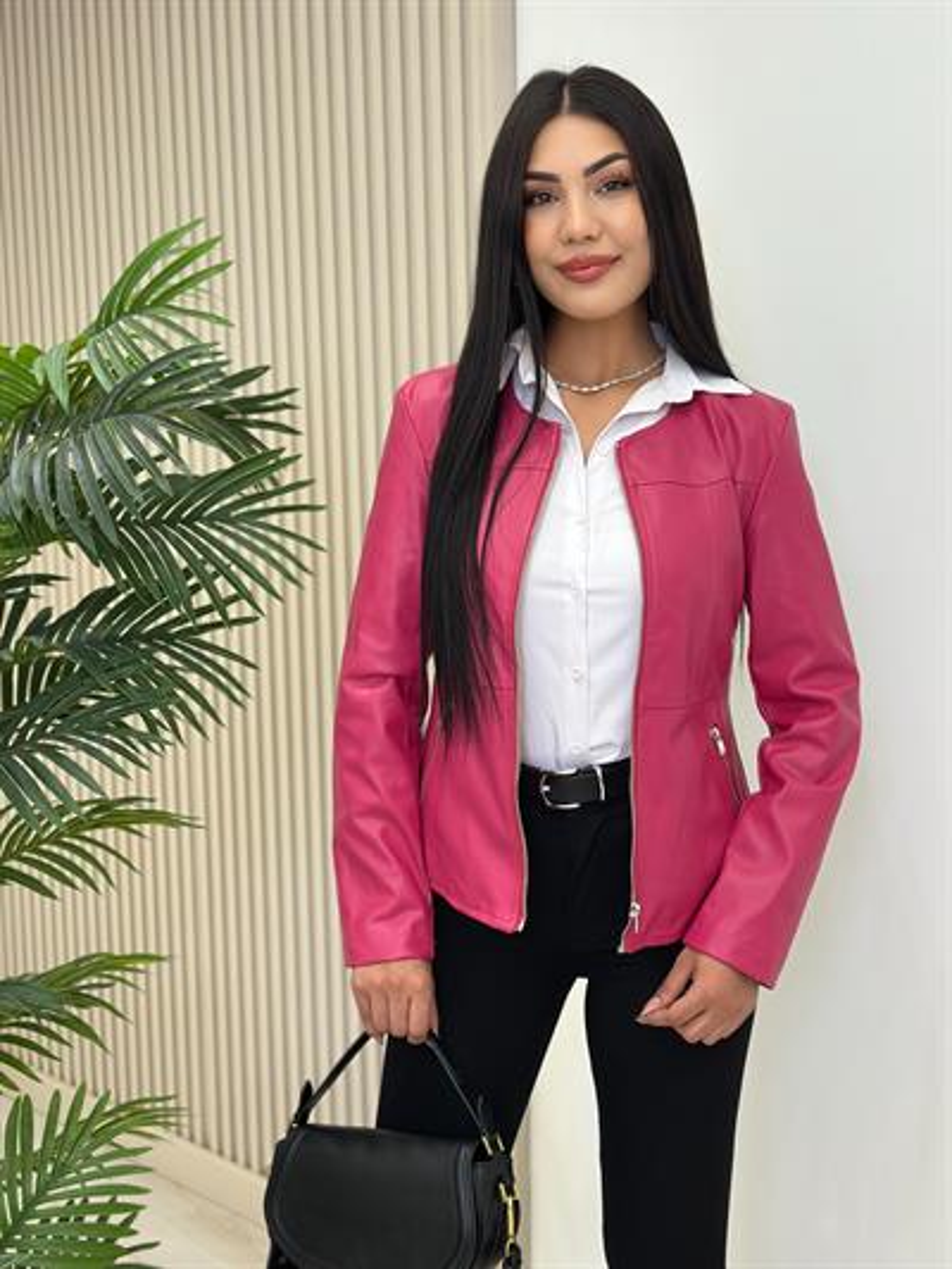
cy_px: 634
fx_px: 1759
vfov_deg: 39.6
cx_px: 476
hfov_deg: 30.3
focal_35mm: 48
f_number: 1.78
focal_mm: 6.86
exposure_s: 1/141
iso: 80
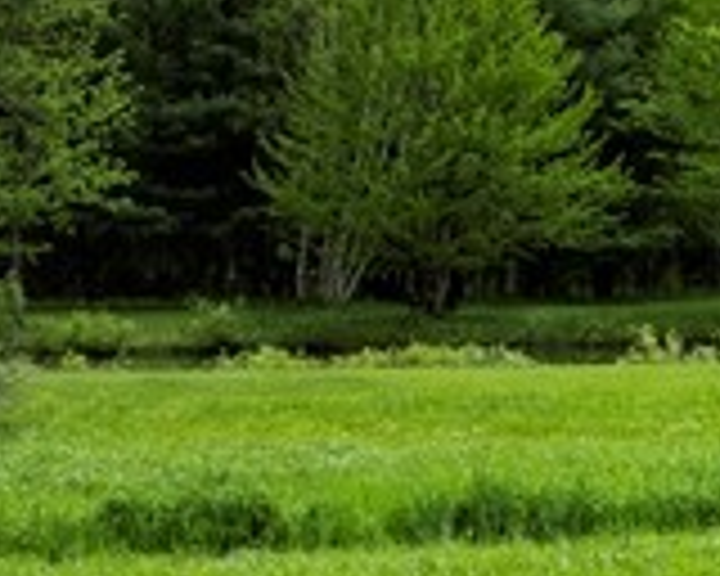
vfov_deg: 10.3
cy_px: 310
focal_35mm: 150
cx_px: 1548
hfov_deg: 11.3
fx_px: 3196
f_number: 2.8
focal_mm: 12.29
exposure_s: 1/1600
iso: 110
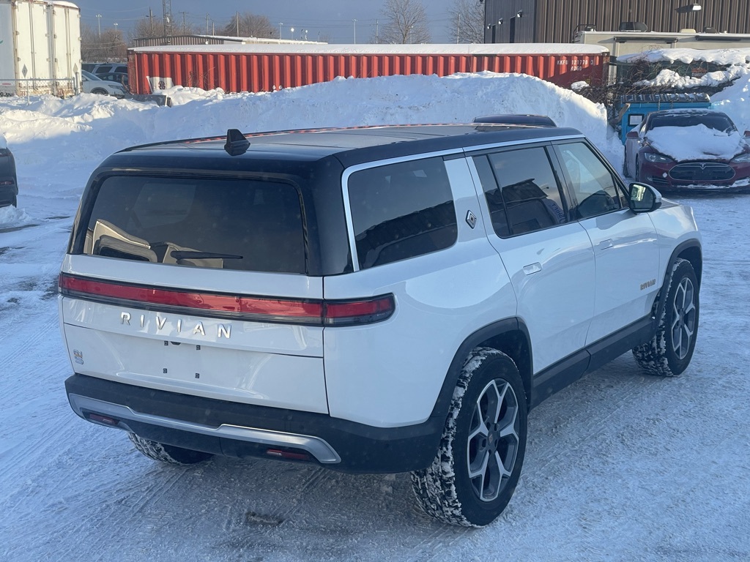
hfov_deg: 36.8
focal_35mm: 52
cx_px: 375
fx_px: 1127
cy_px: 281
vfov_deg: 28.0
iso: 25
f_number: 2
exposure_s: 1/666
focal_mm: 6
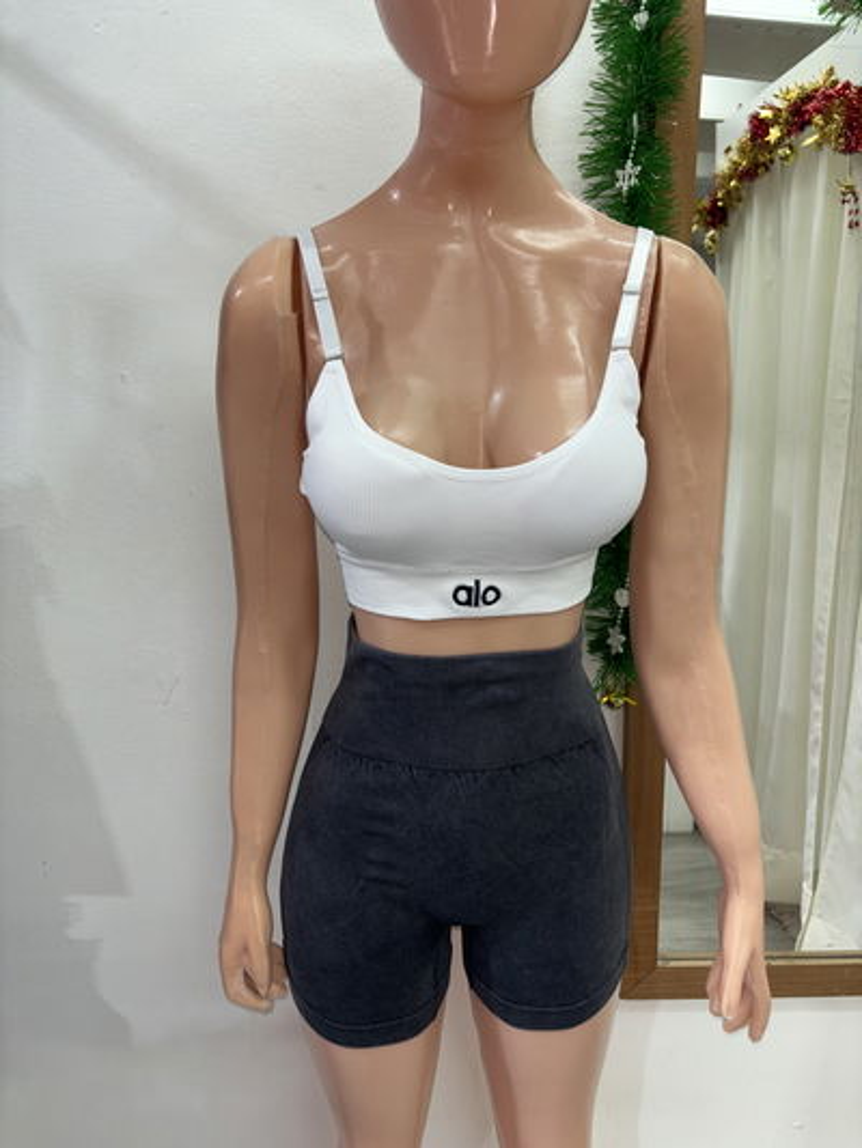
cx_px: 431
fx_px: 863
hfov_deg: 53.1
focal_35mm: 26
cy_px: 574
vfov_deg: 67.3
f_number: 1.6
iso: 50
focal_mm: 5.96
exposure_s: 1/47
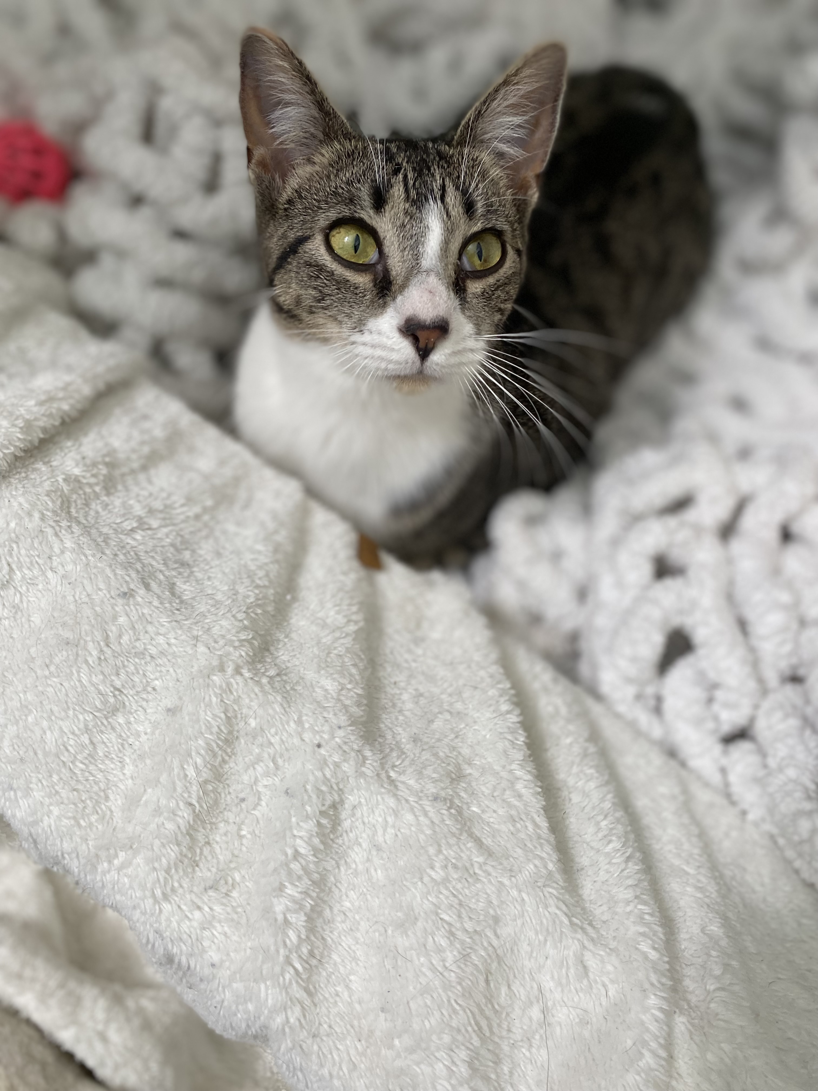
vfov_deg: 67.3
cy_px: 546
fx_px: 819
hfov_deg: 53.1
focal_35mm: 26
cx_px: 409
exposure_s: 1/60
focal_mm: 4.25
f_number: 1.8
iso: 160
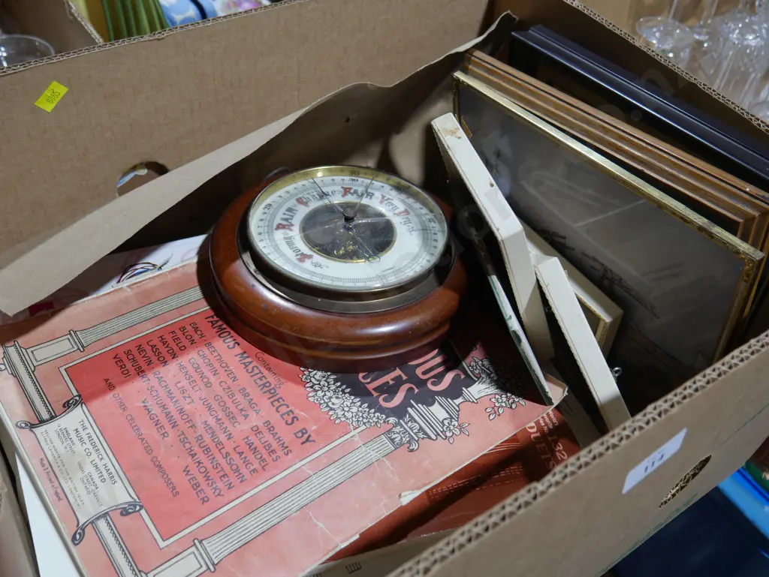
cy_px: 288
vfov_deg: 41.8
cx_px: 384
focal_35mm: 34
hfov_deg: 53.9
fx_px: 756
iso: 200
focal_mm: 17
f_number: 4
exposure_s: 1/60
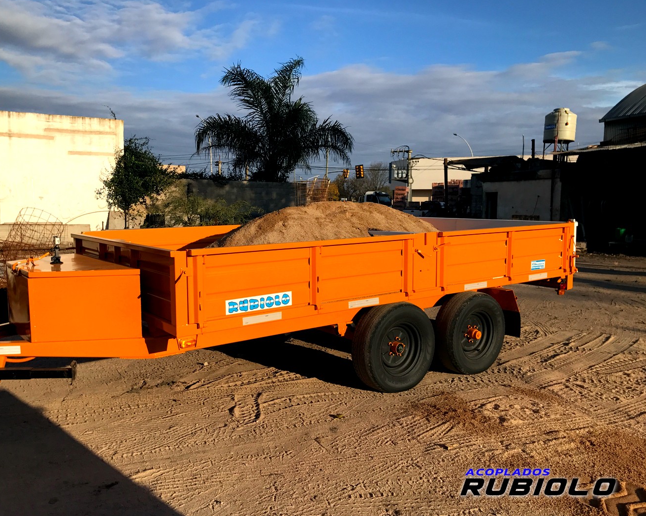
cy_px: 261
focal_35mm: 30
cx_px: 293
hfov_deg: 58.7
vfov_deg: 48.5
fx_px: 573
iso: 20
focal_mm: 3.99
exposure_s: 1/2519
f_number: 1.8
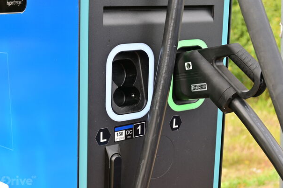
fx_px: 538
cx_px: 141
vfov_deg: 19.9
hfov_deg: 29.5
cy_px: 94
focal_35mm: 69
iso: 100
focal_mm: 45
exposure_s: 1/125
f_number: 6
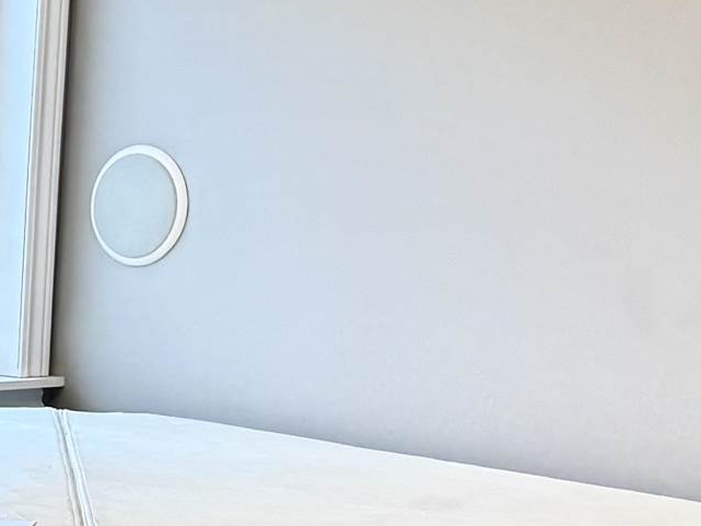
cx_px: -629
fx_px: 2329
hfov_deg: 14.6
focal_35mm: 115
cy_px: 398
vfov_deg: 12.8
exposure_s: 1/120
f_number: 1.78
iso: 125
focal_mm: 6.76
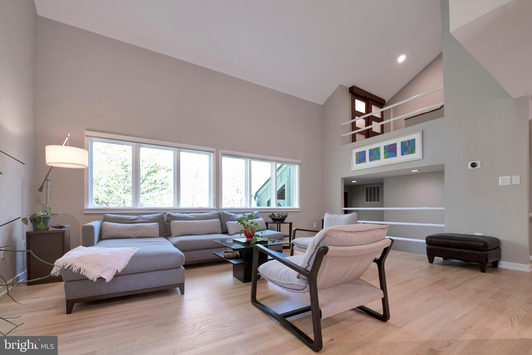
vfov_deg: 81.2
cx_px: 266
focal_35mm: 14
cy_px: 178
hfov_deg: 104.3
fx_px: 207
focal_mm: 14
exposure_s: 1/125
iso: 1000
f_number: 4.5
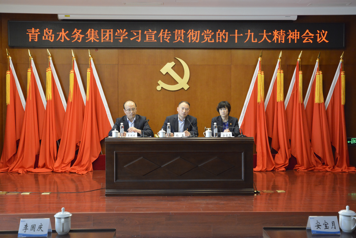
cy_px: 119
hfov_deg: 46.4
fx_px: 415
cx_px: 178
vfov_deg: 31.9
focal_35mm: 42
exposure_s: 1/200
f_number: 7.1
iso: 6400
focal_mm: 42
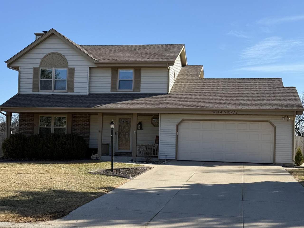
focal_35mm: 48
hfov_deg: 39.7
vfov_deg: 30.3
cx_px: 152
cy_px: 114
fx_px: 422
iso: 64
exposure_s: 1/3096
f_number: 1.78
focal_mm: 6.76
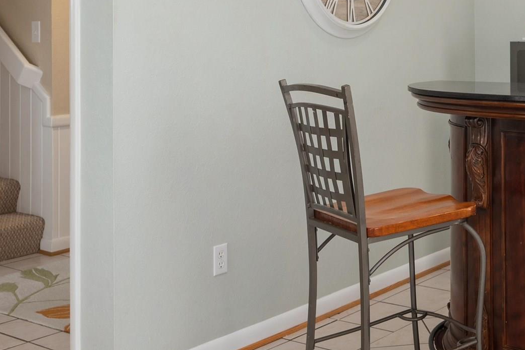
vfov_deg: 22.4
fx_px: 860
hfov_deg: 32.9
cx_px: 427
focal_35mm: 59
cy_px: 28
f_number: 7.1
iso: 250
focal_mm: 20
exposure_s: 1/8
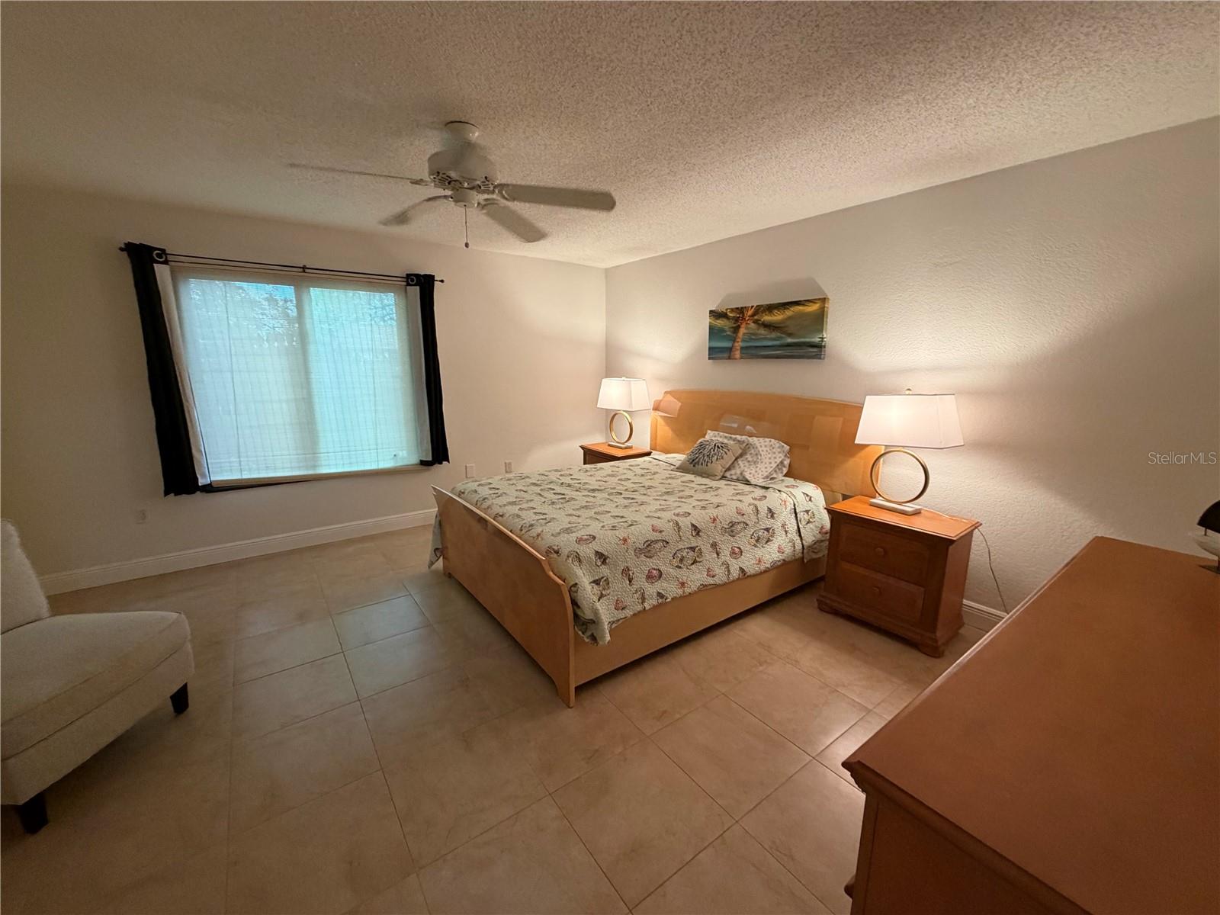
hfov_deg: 102.1
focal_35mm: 14
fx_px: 493
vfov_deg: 85.7
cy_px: 458
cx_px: 610
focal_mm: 2.22
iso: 320
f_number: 2.2
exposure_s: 1/60
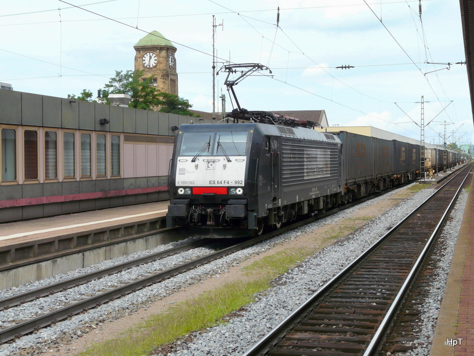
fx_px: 904
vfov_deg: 22.3
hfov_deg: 29.4
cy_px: 178
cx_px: 237
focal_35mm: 66
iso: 100
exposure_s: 1/320
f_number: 5.6
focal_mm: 10.8
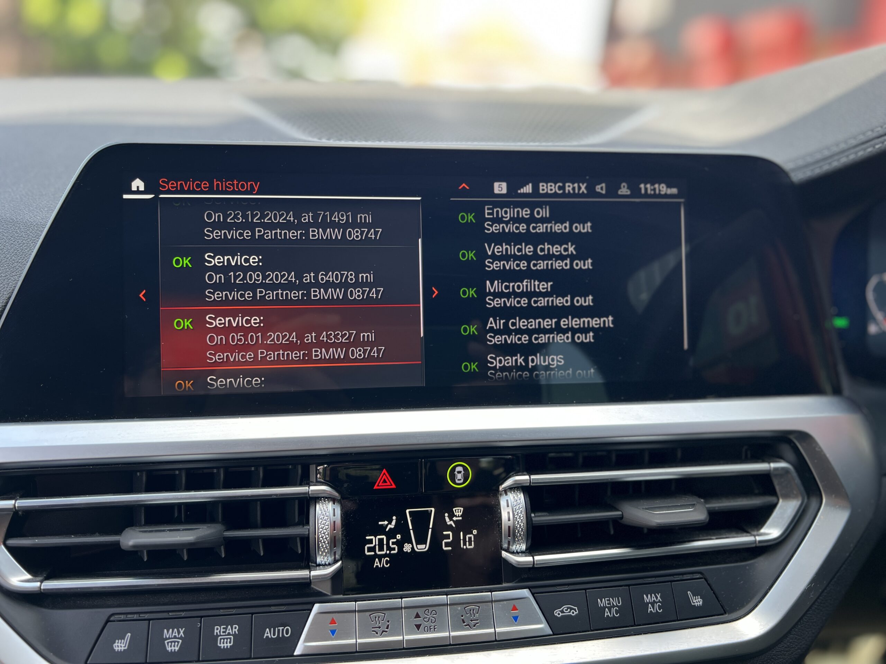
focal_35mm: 26
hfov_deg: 67.3
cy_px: 332
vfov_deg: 53.1
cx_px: 443
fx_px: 665
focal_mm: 5.7
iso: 40
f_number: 1.5
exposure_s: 1/150
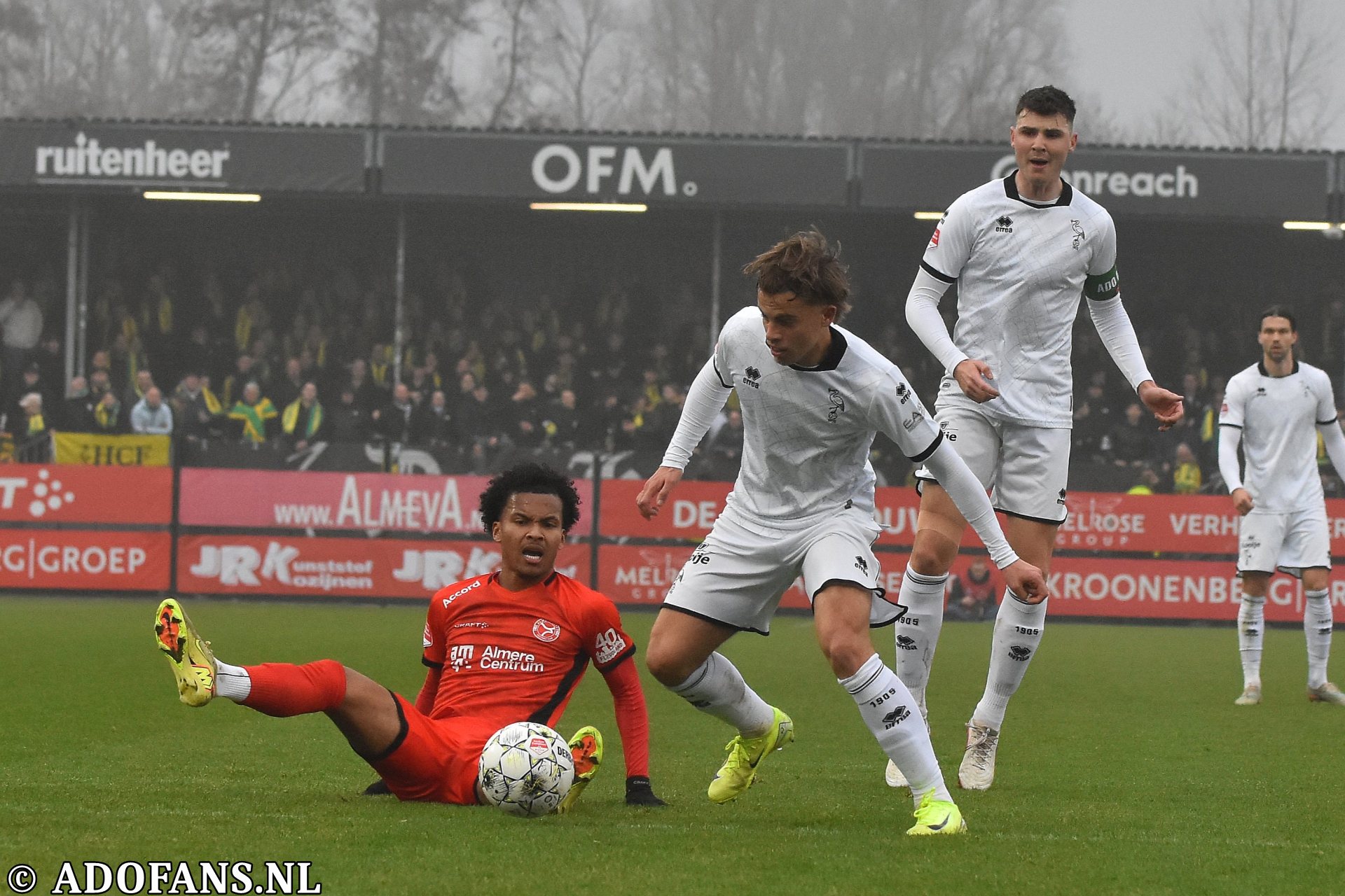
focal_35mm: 123
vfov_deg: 11.1
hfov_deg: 16.7
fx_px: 4595
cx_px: 672
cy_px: 448
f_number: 4
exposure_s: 1/1250
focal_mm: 82
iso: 1600
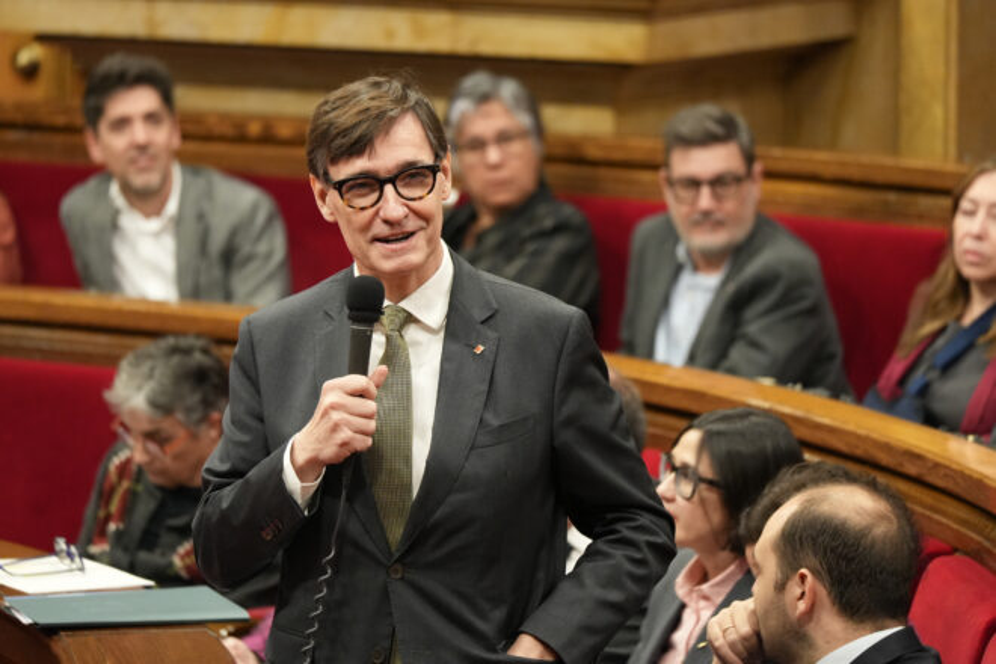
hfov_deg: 10.3
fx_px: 5533
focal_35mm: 200
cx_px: 498
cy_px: 332
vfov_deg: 6.9
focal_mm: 200
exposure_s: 1/160
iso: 4000
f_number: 4
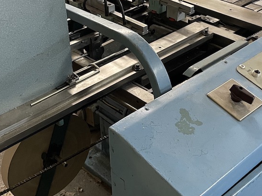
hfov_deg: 33.8
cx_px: 137
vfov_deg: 25.6
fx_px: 431
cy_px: 86
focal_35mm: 57
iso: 500
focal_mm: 4.2
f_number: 1.6
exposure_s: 1/33
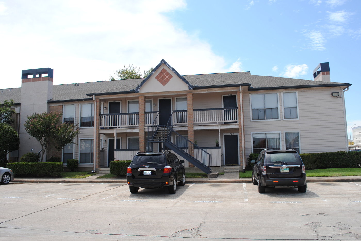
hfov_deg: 61.9
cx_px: 180
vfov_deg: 43.7
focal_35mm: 30
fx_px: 301
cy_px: 120
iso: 100
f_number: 10
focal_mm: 20
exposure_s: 1/200
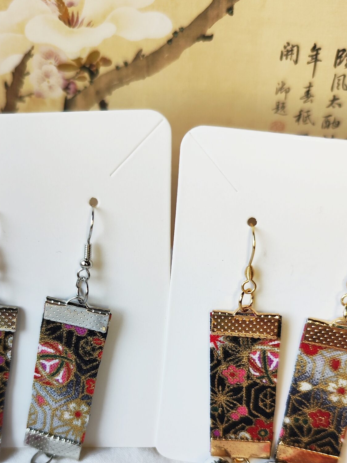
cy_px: 326
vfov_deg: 46.7
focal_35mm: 39
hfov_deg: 36.7
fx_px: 521
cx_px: 138
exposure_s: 1/100
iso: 351
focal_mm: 7.01
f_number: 1.69
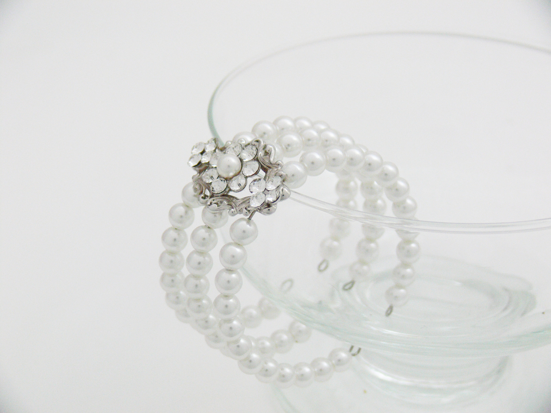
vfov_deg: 18.2
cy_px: 206
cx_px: 276
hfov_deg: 24.1
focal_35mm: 81
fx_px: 1289
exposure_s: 1/20
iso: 200
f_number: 3.2
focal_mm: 17.1
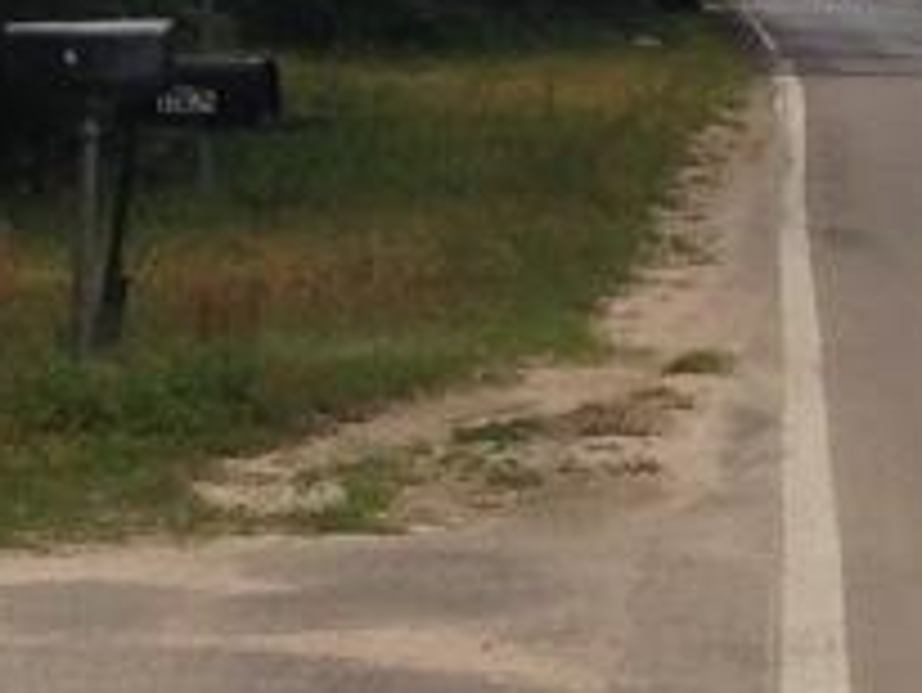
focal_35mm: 263
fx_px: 7009
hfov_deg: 7.2
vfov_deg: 5.6
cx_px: 1992
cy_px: -40
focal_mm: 4.12
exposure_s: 1/3195
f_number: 2.4
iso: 50
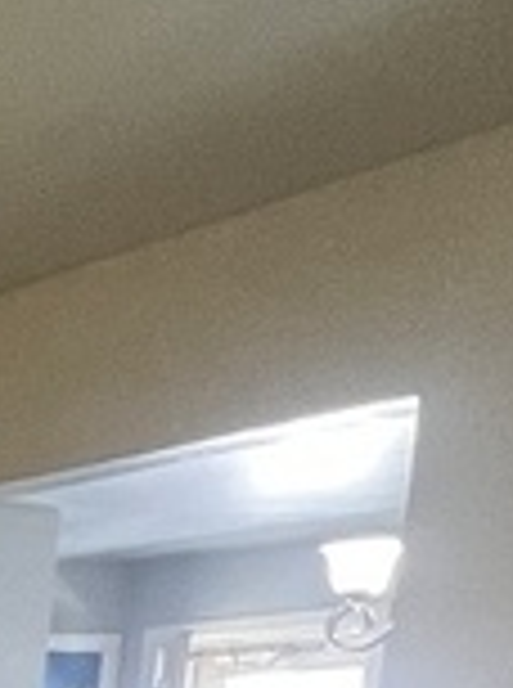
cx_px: -1215
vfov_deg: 18.3
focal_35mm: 92
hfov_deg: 9.8
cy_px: 1111
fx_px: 1826
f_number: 1.8
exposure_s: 1/60
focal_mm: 1.57
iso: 125
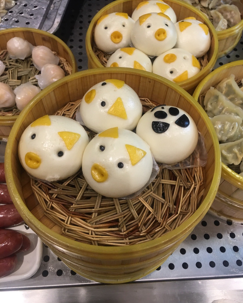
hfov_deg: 47.1
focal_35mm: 31
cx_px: 123
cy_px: 143
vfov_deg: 57.1
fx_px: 279
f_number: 2.2
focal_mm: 4.15
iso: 50
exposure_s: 1/33
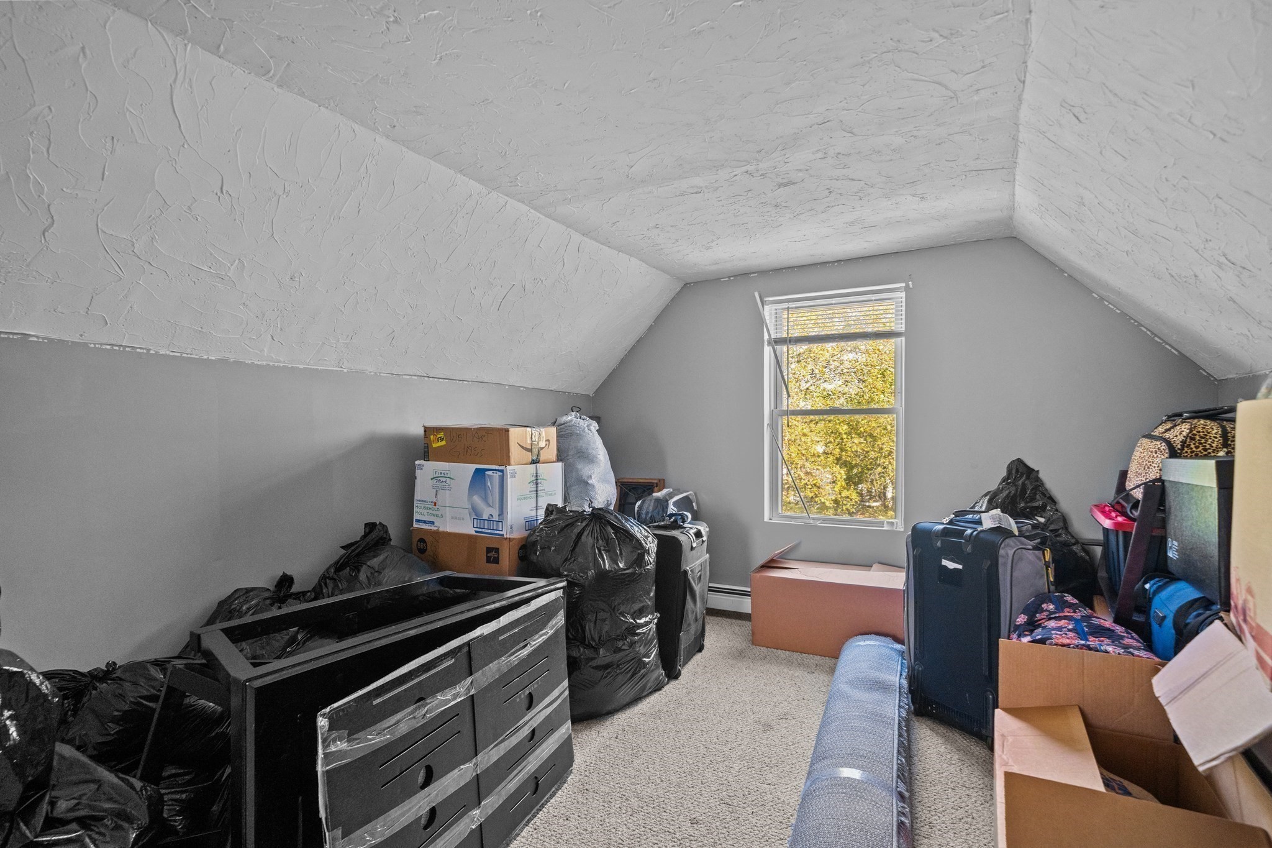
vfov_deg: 70.4
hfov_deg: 93.3
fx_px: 601
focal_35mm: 17
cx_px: 636
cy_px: 424
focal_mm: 17
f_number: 6.3
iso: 1250
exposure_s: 1/15
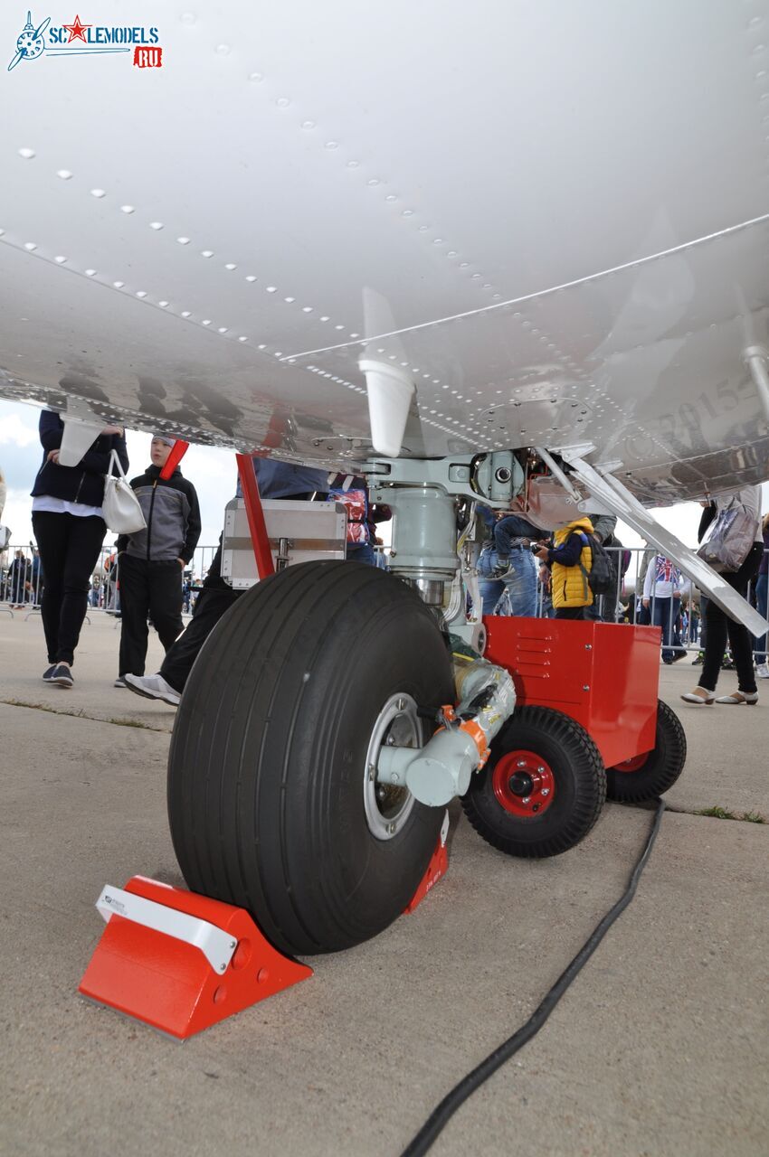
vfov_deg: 70.5
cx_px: 384
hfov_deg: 50.3
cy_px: 578
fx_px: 819
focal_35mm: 26
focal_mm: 17
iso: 200
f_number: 8
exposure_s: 1/200
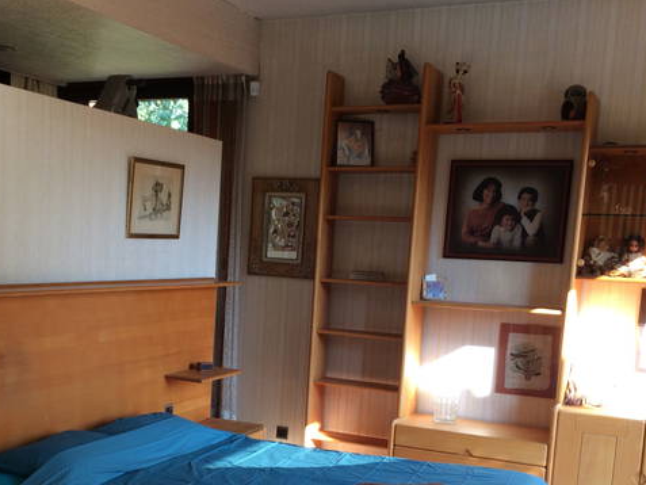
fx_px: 896
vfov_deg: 29.7
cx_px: 195
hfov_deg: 39.0
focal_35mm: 48
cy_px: 377
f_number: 2.2
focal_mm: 4.15
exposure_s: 1/100
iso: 50
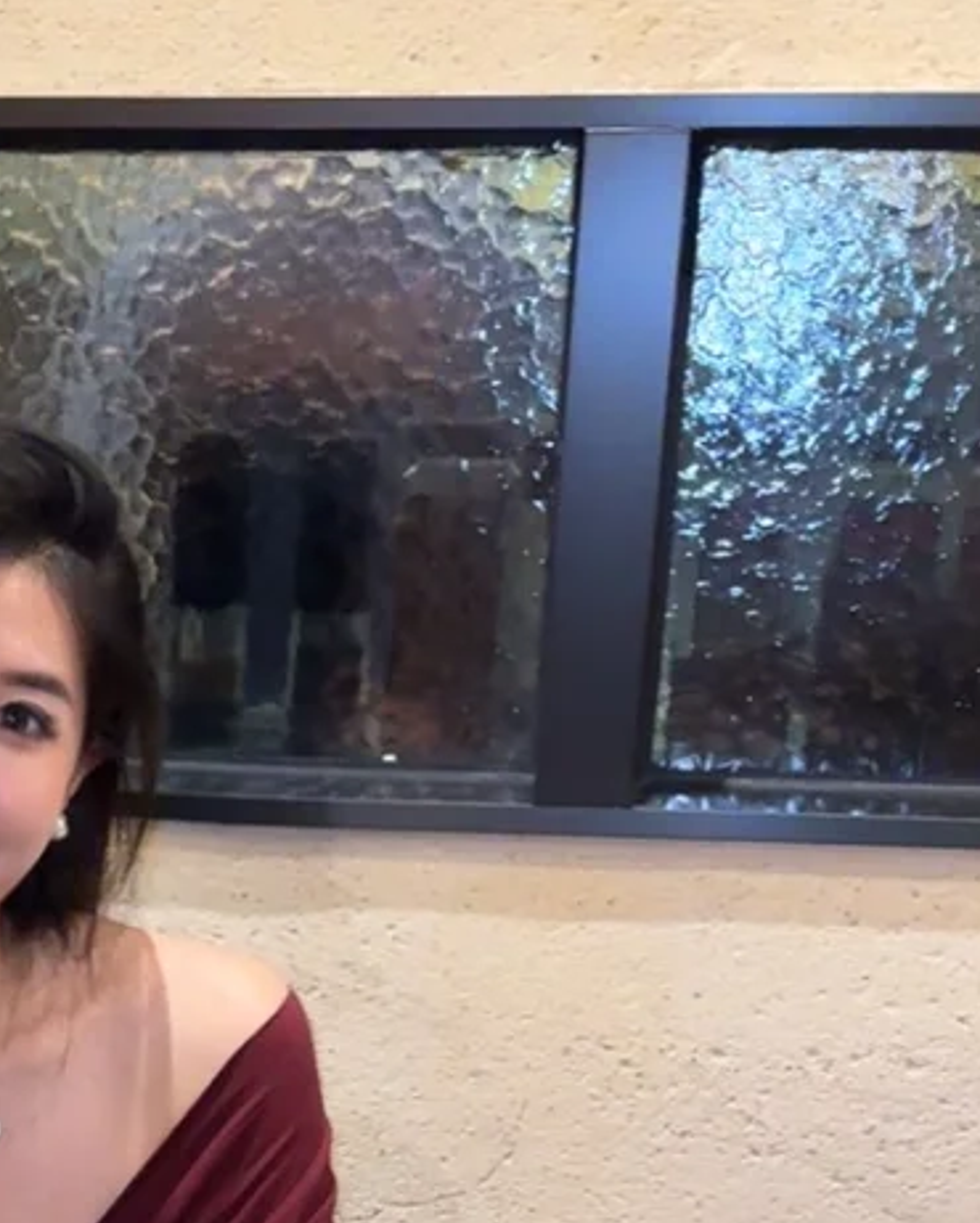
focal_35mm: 73
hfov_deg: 20.4
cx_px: 11
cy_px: 1688
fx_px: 2645
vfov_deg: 22.6
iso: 1000
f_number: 1.78
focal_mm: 6.76
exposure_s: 1/33
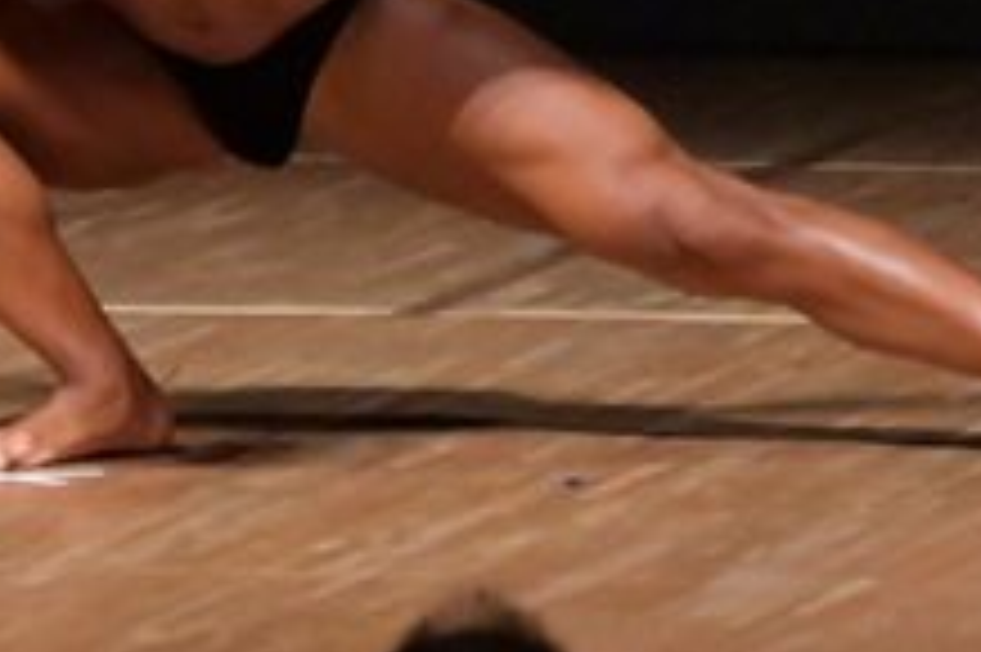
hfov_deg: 2.3
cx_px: -133
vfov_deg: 1.5
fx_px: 24669
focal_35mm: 906
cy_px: -166
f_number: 5.6
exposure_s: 1/400
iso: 12800
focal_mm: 170
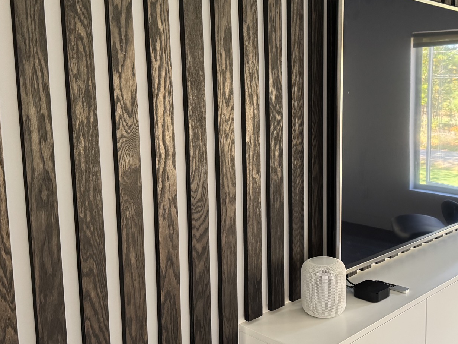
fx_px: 516
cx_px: 288
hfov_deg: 47.4
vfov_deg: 36.8
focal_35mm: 39
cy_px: 164
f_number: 1.78
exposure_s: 1/60
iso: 500
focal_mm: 6.76
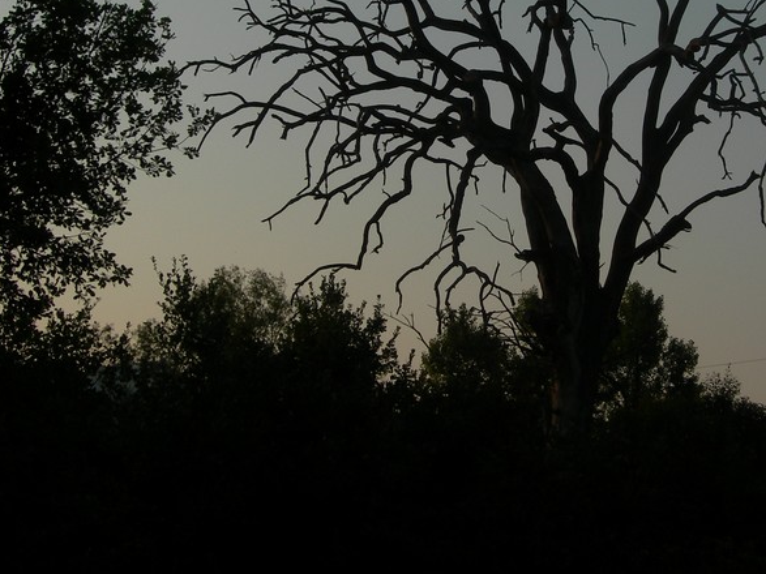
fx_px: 1969
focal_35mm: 89
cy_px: 138
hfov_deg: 21.9
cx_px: 559
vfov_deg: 16.5
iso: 50
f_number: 5.4
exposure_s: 1/694
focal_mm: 10.6
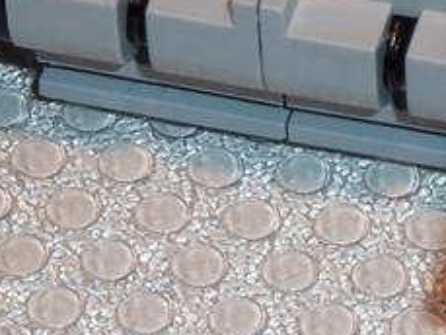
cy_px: -136
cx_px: 425
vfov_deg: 4.0
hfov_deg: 5.3
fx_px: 4783
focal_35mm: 371
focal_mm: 13.7
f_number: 4.2
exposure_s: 1/40
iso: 100
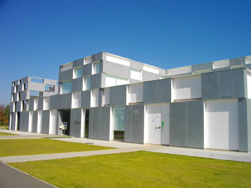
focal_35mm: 32
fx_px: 232
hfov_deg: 56.8
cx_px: 126
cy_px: 94
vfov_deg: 44.2
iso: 100
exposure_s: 1/640
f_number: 5.5
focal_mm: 5.7
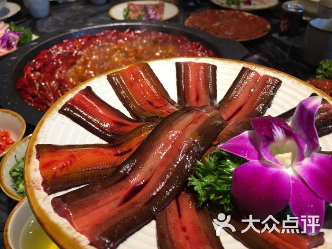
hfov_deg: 61.7
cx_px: 166
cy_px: 124
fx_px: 278
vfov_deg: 48.2
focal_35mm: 29
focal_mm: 4.15
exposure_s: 1/33
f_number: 2.2
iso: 50
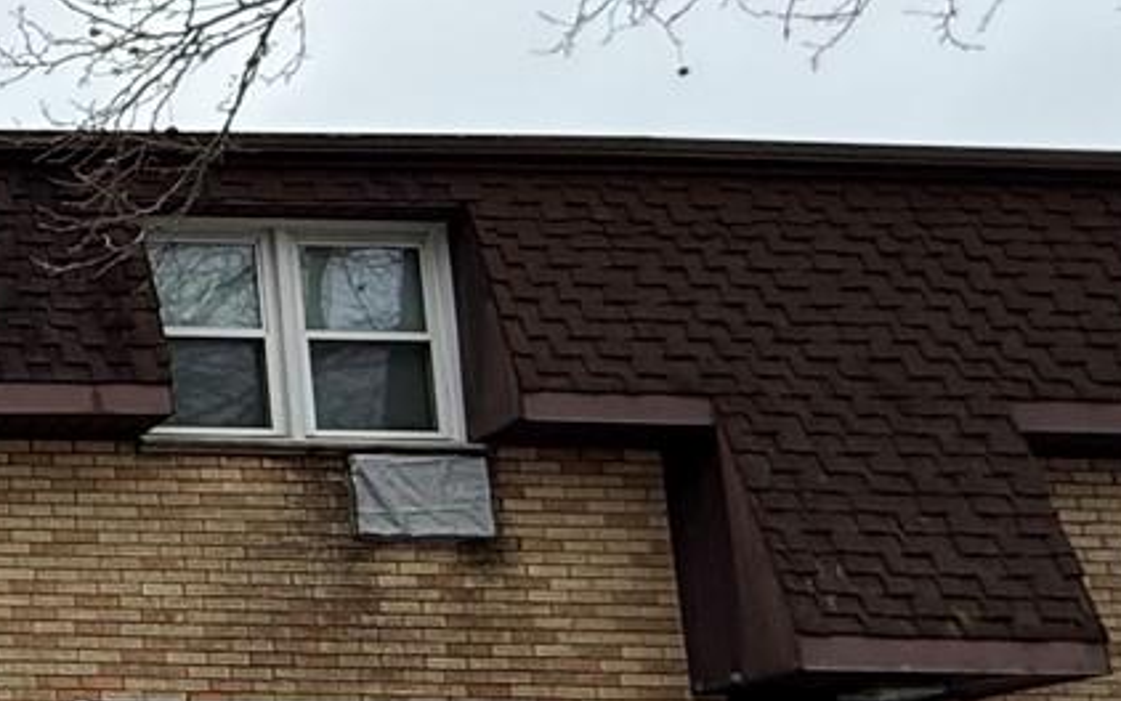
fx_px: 2200
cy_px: 584
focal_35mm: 72
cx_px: -757
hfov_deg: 21.5
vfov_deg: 17.9
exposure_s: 1/465
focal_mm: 2.22
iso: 64
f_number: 2.2
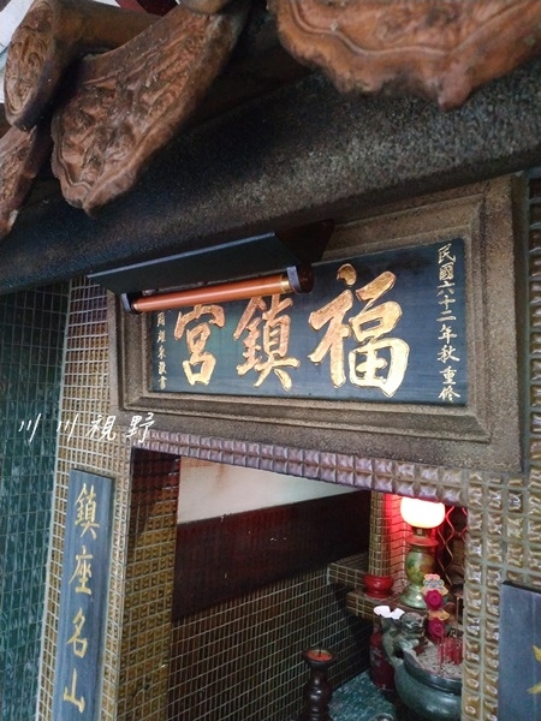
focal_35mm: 24
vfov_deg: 71.6
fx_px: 500
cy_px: 360
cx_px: 270
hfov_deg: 56.8
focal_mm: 3.94
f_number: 1.9
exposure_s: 1/20
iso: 1250
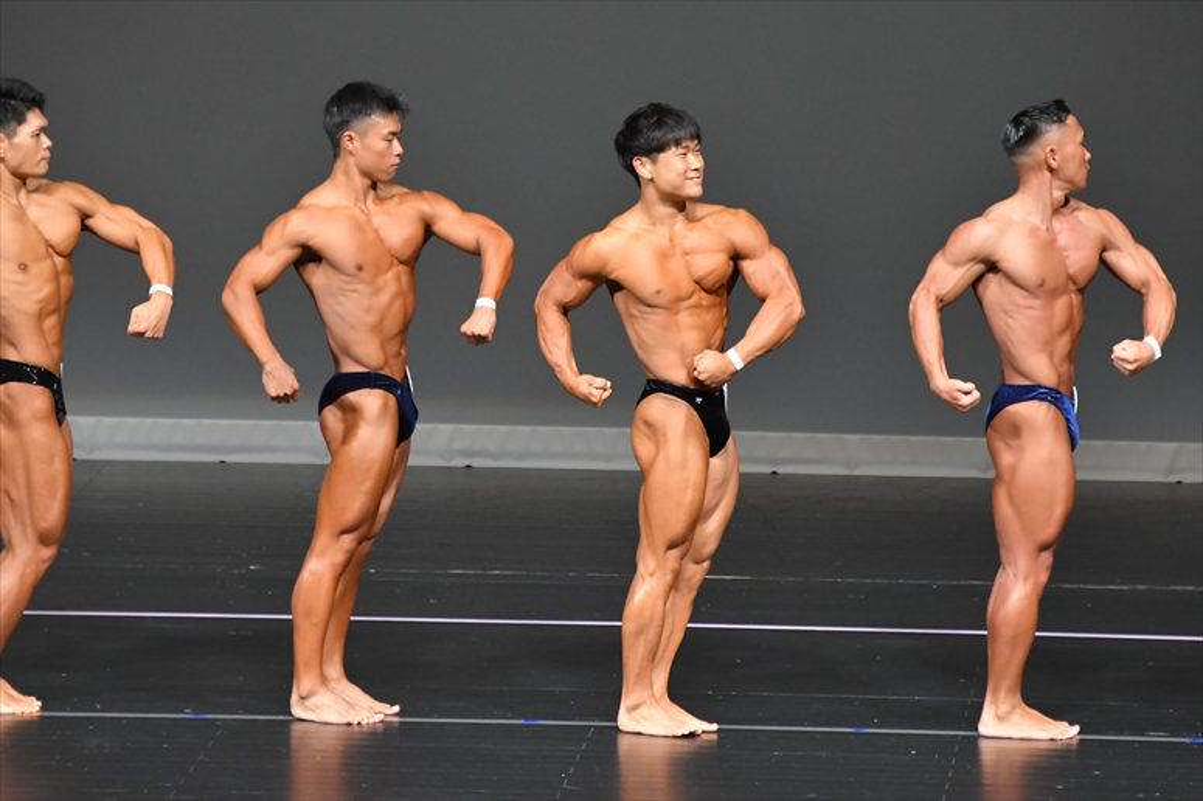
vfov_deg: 4.4
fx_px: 10521
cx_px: 602
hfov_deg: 6.5
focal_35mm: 315
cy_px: 400
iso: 5000
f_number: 5.6
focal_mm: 210
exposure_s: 1/400
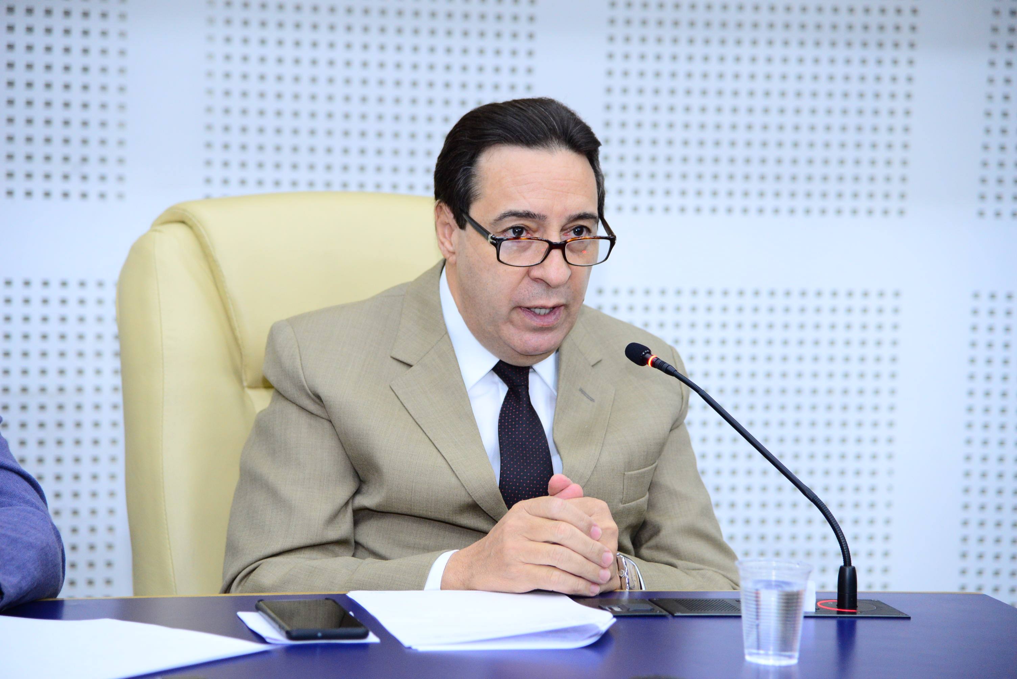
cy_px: 340
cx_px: 508
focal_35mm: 120
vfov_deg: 11.4
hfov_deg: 17.1
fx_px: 3391
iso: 2000
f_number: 4
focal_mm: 120
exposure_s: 1/80
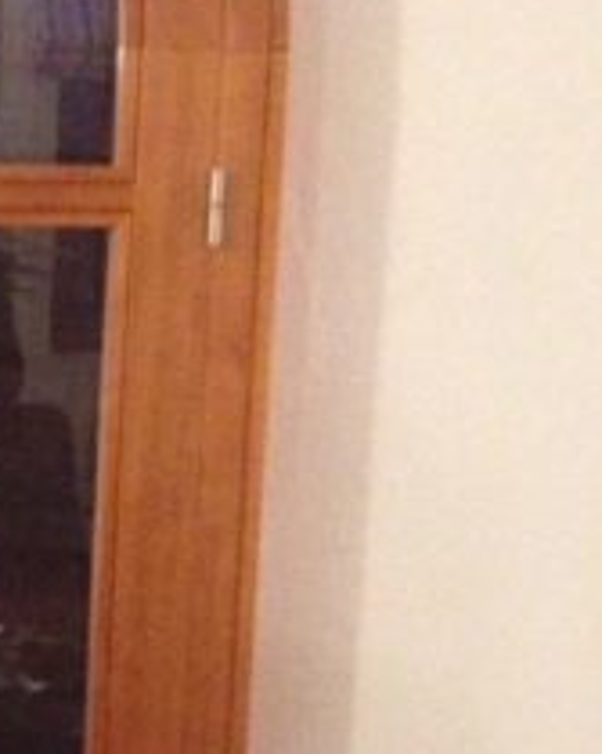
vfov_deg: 13.4
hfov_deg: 10.4
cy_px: 709
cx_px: -382
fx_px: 3165
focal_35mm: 142
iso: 640
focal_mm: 4.28
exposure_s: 1/15
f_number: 2.4
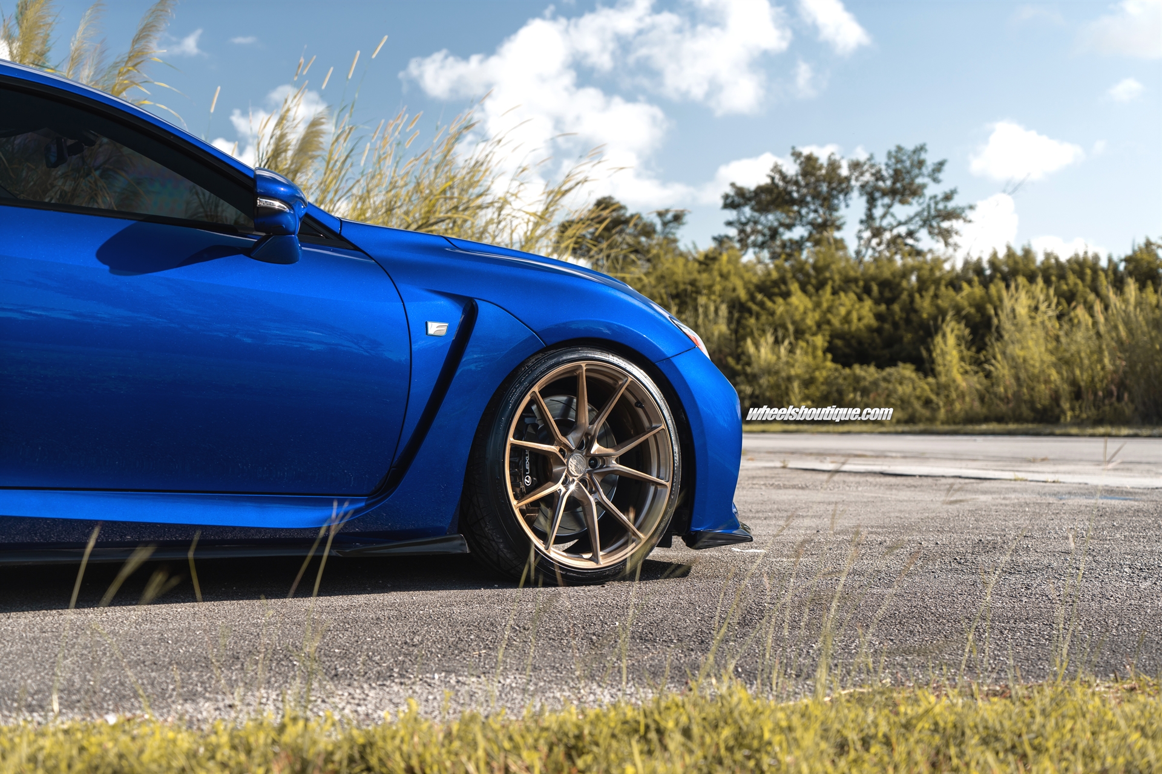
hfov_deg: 28.8
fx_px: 2259
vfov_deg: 19.5
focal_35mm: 70
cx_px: 581
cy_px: 387
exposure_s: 1/200
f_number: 5.6
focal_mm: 70
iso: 100
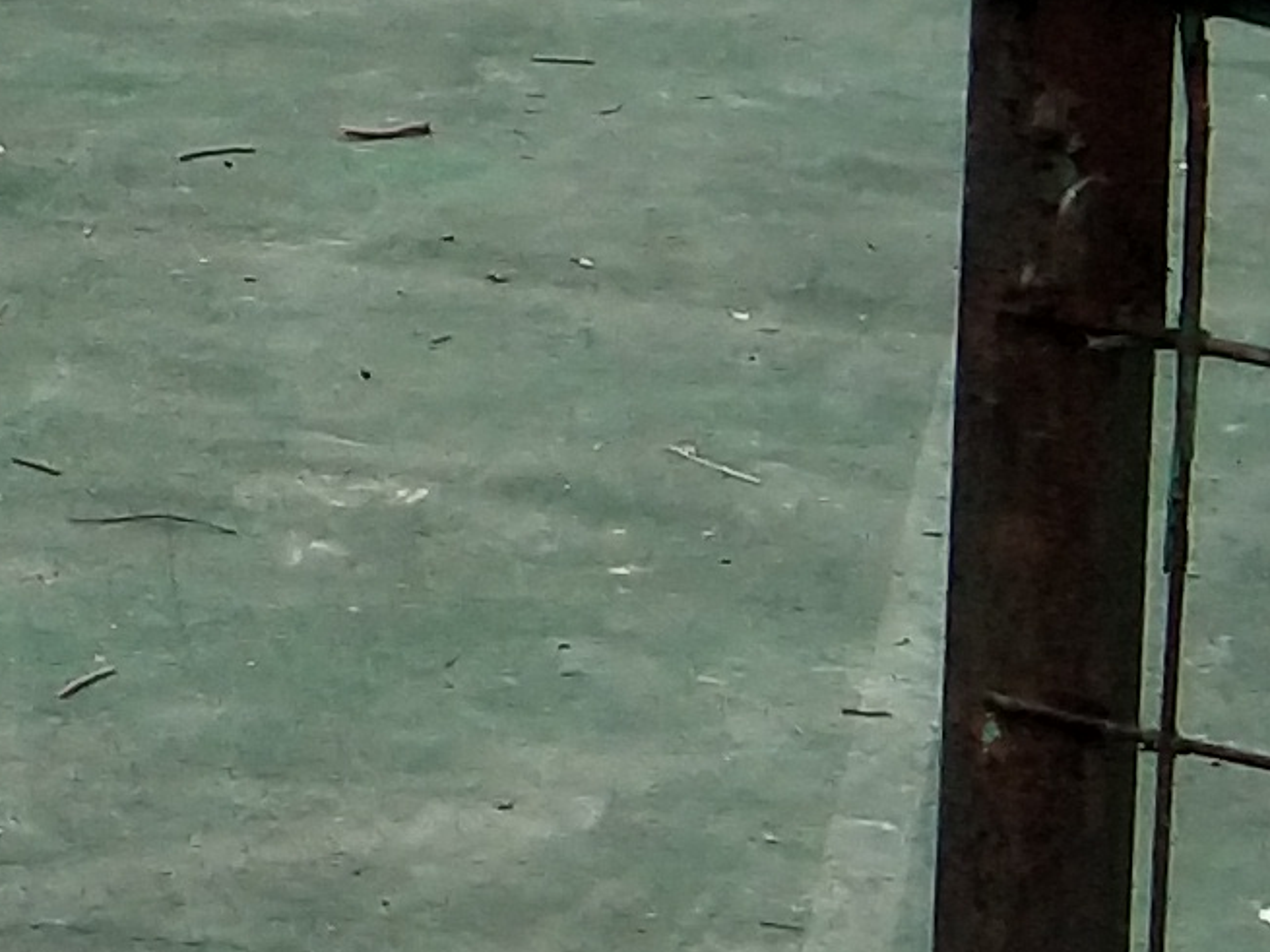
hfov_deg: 8.9
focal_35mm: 197
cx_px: -2015
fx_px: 7226
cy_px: -725
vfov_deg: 7.3
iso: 50
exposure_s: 1/423
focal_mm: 3.69
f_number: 2.2
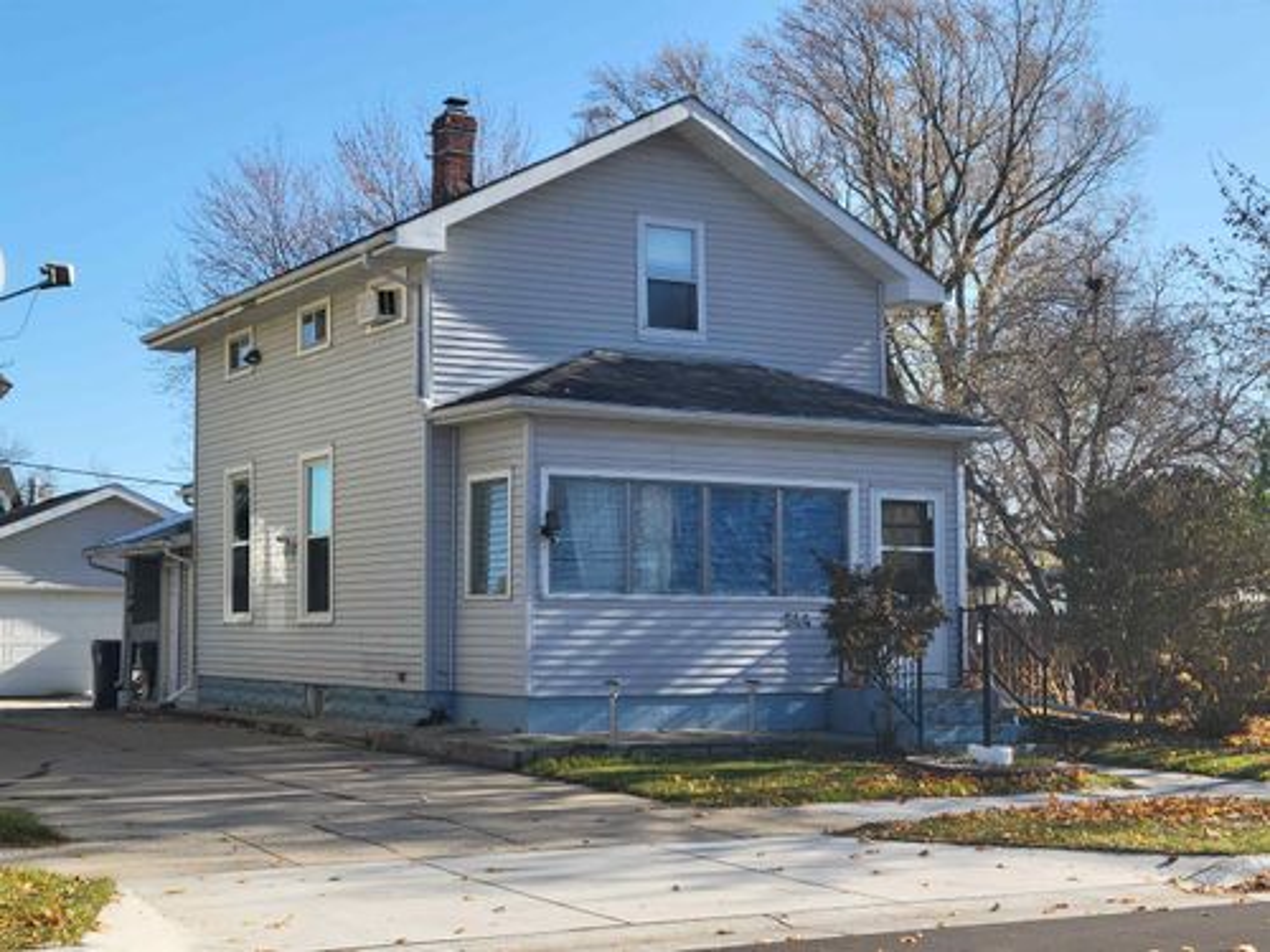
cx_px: 635
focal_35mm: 28
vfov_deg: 49.7
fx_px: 1027
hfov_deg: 63.4
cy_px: 476
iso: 25
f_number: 2
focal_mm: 5.9
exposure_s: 1/571
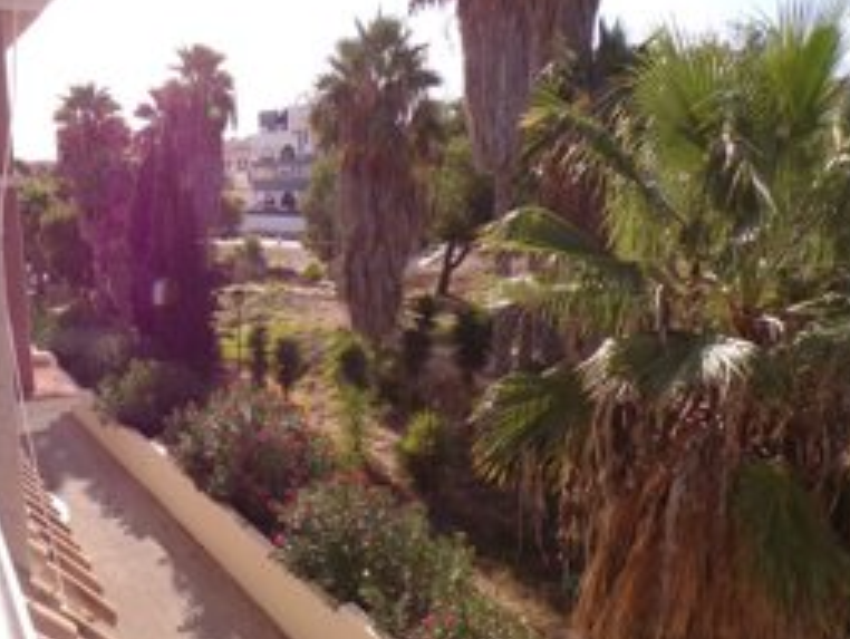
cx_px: 271
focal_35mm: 34
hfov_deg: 52.7
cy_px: 355
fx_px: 836
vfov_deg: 41.8
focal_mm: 4.3
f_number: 5.8
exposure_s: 1/280
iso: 80
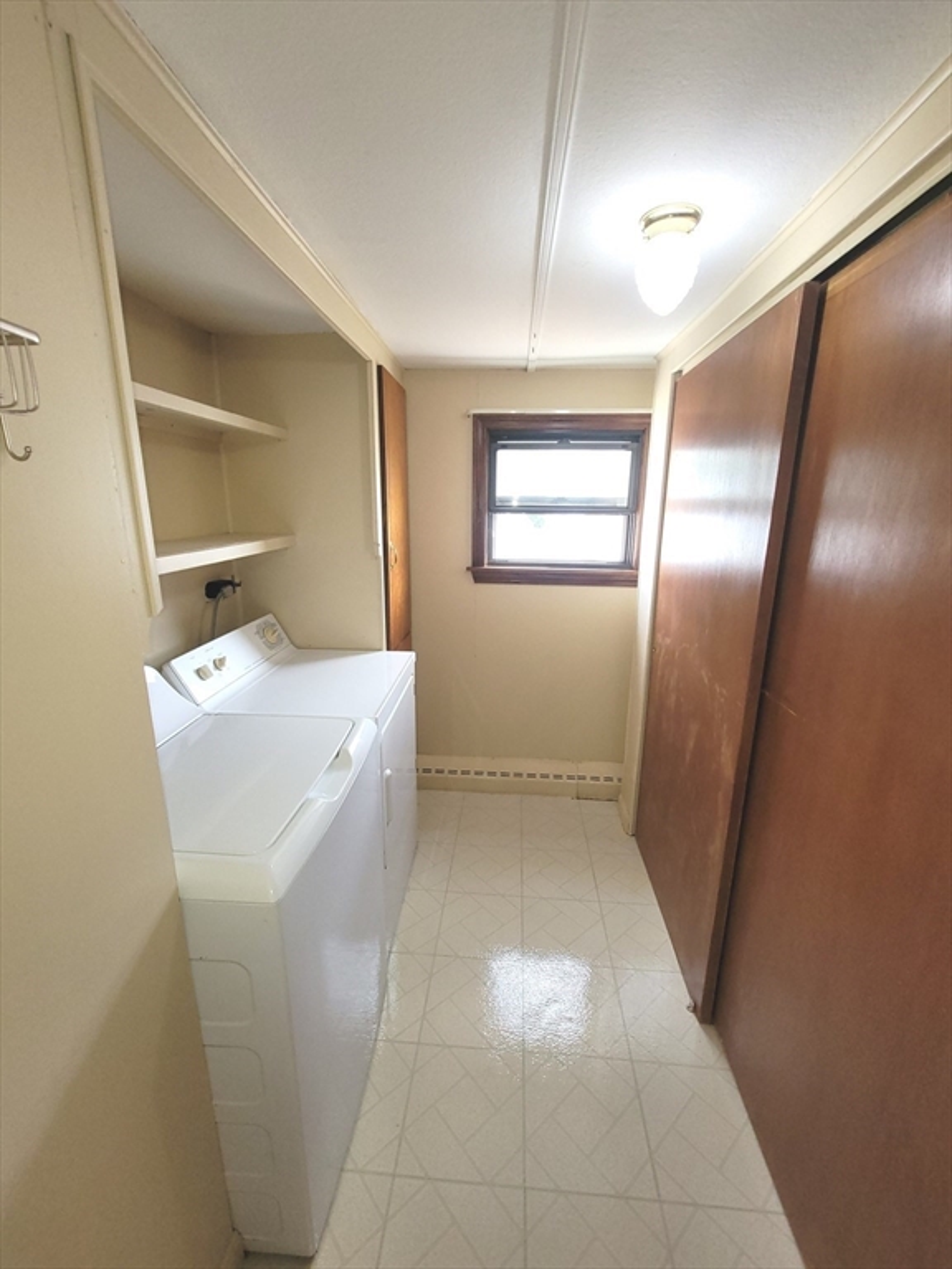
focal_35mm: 13
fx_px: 477
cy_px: 634
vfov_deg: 106.2
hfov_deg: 89.9
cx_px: 476
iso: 125
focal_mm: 2.2
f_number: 2.2
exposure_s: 1/60
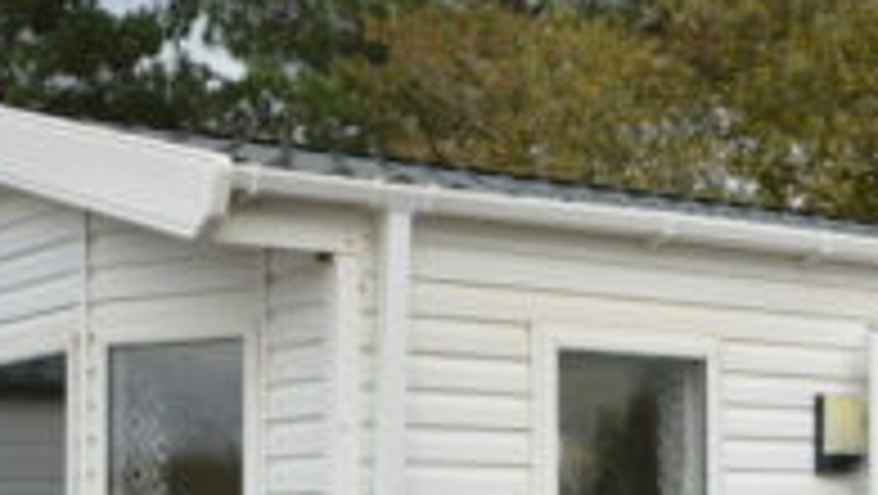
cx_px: 792
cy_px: 495
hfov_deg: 23.8
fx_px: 2027
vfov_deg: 13.7
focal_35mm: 87
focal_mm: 20
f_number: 5.6
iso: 200
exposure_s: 1/125
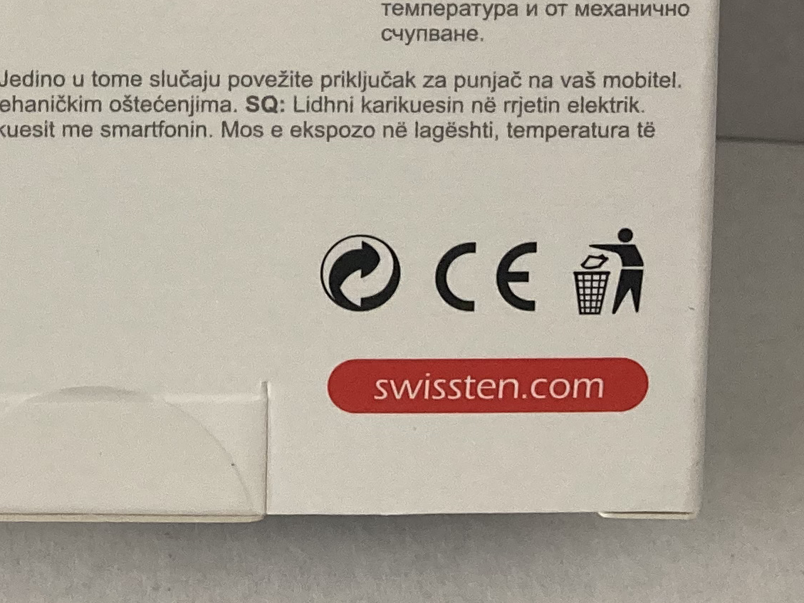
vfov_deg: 13.4
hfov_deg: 19.3
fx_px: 2323
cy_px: -445
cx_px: 75
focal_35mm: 100
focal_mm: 3.99
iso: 125
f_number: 1.8
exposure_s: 1/50
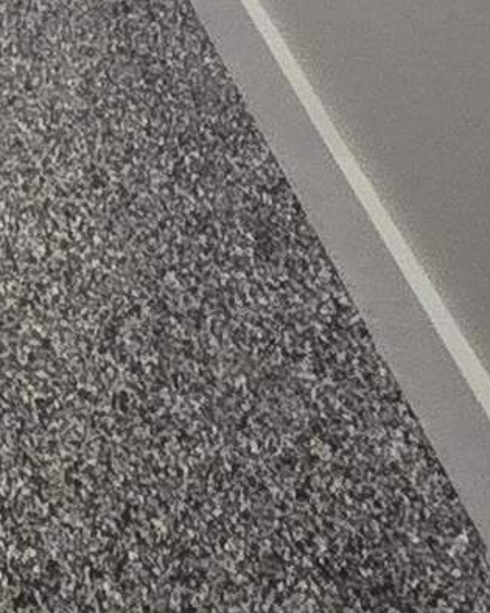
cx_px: -947
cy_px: -713
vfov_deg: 14.8
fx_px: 1795
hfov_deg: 10.9
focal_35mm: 99
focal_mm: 2.2
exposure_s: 1/60
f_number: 2.2
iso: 200
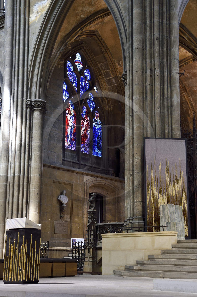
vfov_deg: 34.5
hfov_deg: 23.4
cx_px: 98
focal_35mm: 58
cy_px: 148
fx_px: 476
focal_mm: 58
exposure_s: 1/8
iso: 1000
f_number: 6.3
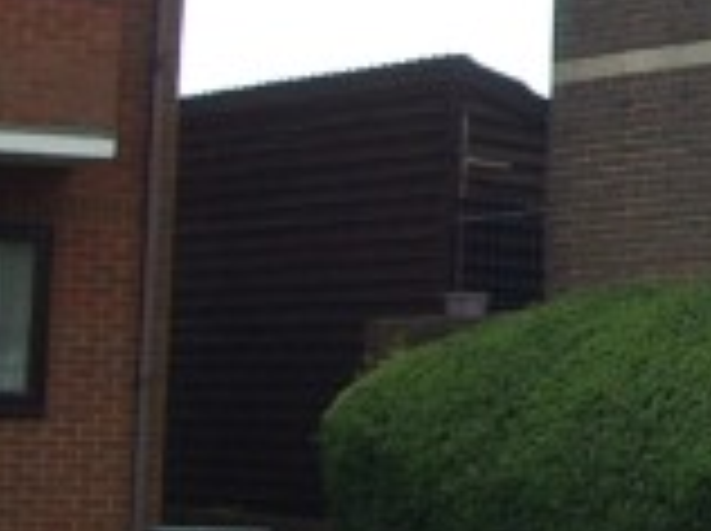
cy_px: 18
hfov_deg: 12.0
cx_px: 1202
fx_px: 3158
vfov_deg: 9.6
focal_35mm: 154
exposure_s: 1/200
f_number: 4.3
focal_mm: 5.8
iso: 50
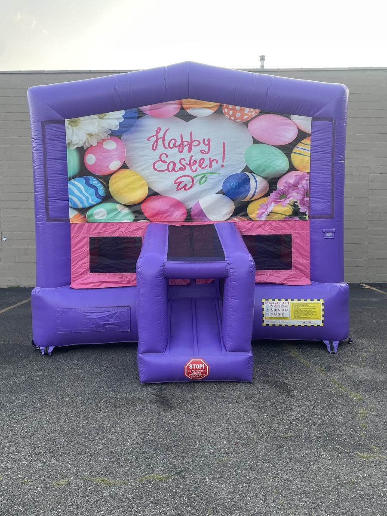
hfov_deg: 53.1
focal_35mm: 26
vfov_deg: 67.3
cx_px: 194
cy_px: 258
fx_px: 388
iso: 50
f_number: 1.6
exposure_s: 1/121
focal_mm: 4.2
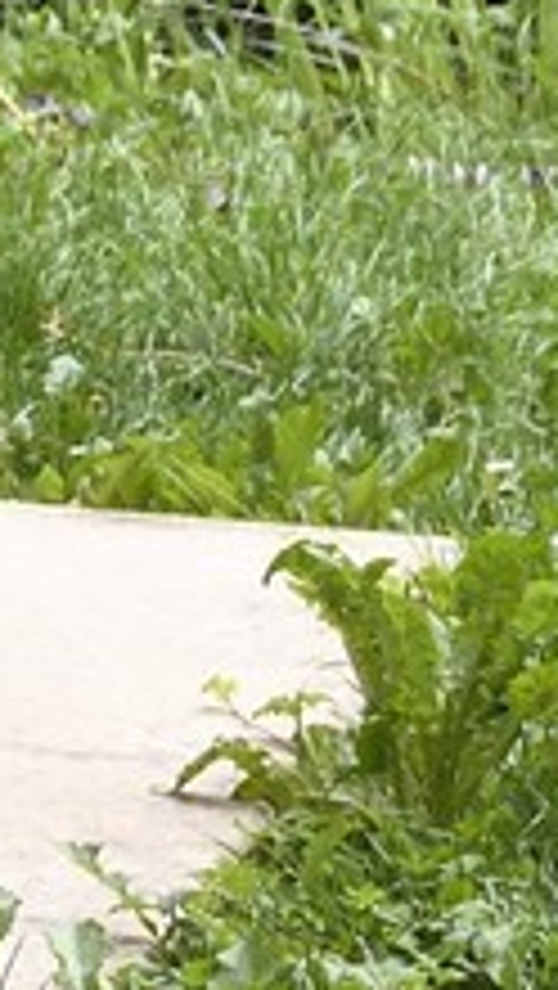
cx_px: -1962
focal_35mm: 419
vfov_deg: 5.1
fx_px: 11004
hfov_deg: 2.8
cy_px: -972
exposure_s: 1/125
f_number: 9
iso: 400
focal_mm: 55
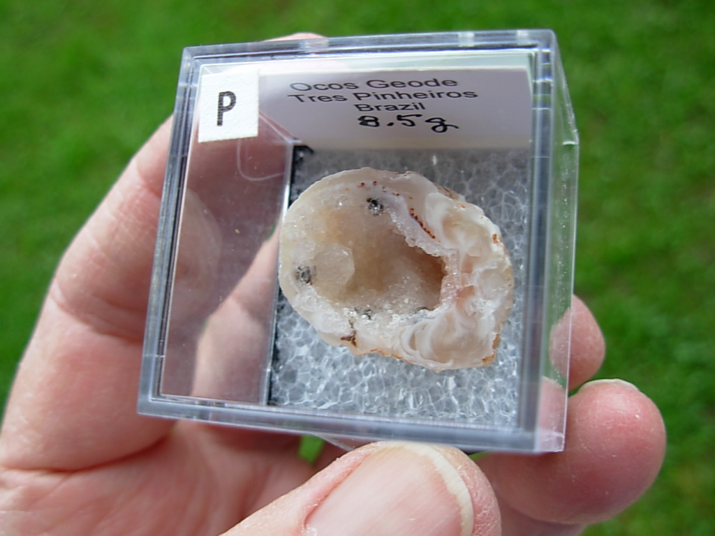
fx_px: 785
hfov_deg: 49.0
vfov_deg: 37.7
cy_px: 268
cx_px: 358
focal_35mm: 38
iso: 50
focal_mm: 6.3
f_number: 2.9
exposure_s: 1/32
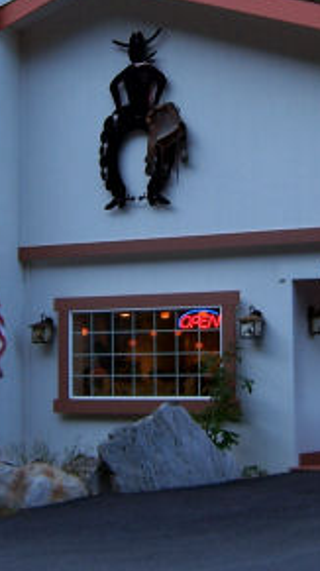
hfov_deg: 13.4
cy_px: 149
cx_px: 196
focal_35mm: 90
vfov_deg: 23.5
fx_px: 1362
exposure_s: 1/60
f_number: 4
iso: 80
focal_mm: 6.7
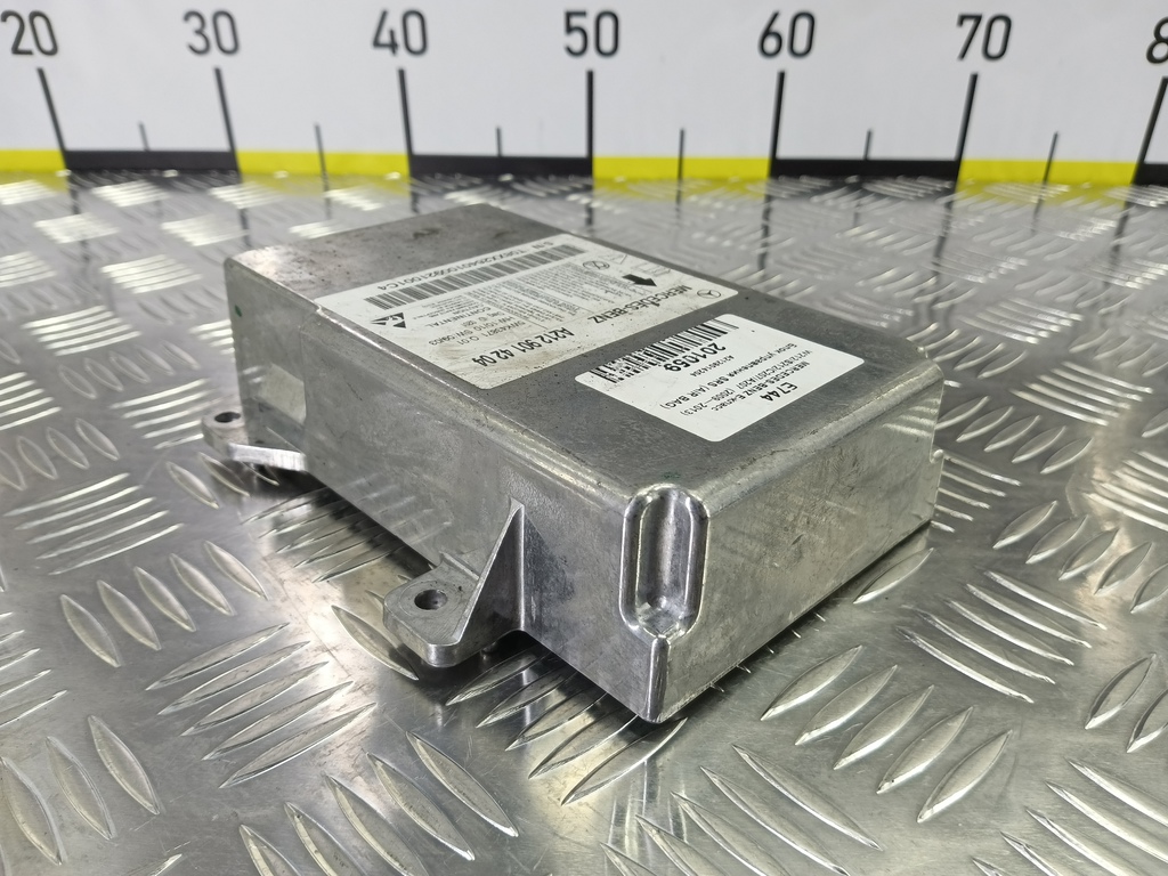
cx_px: 584
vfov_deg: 58.9
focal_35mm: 23
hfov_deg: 73.9
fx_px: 776
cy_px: 438
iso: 121
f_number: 1.6
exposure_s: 1/50
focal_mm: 4.11
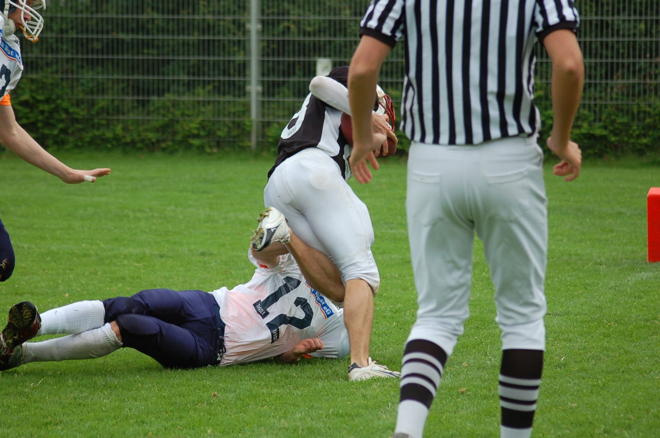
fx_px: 3019
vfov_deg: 8.3
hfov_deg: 12.5
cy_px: 219
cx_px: 330
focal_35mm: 165
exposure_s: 1/800
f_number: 4.2
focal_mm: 110
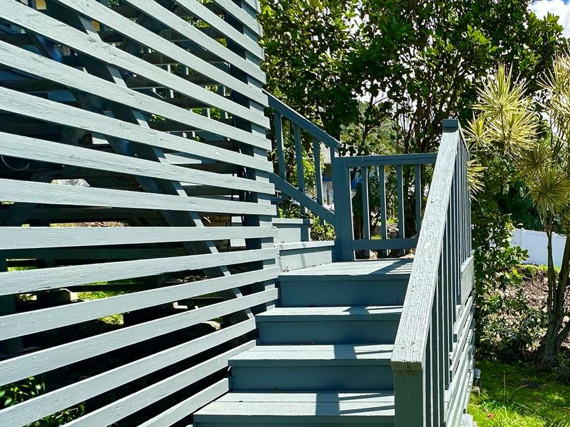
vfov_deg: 51.8
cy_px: 294
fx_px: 428
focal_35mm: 26
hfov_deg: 59.7
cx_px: 487
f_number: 2.2
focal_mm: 2.22
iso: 40
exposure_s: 1/720
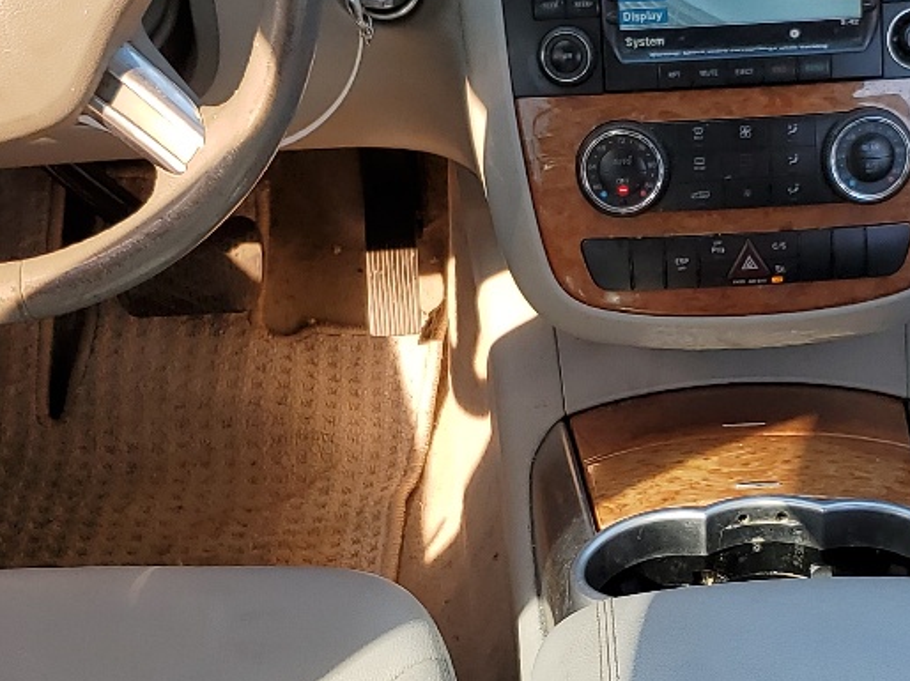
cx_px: 678
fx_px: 2128
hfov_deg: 23.9
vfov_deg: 18.1
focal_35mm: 81
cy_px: 508
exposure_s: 1/312
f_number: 1.5
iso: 50
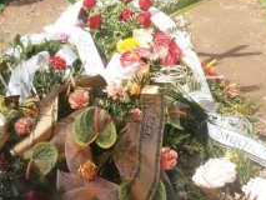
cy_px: 102
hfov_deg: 27.0
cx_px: 120
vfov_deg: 20.5
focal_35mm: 72
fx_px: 554
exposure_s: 1/125
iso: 80
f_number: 7.9
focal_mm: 4.2
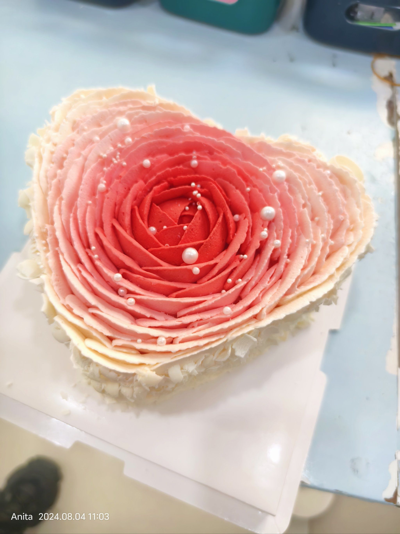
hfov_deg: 58.9
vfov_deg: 73.9
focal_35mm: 23
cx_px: 200
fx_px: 354
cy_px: 267
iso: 615
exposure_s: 1/100
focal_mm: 5.6
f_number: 1.57
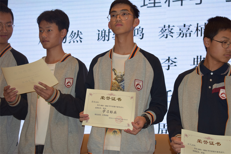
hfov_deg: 24.6
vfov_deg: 16.5
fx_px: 529
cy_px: 77
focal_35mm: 82
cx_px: 116
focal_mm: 55
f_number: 5.6
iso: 450
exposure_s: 1/125
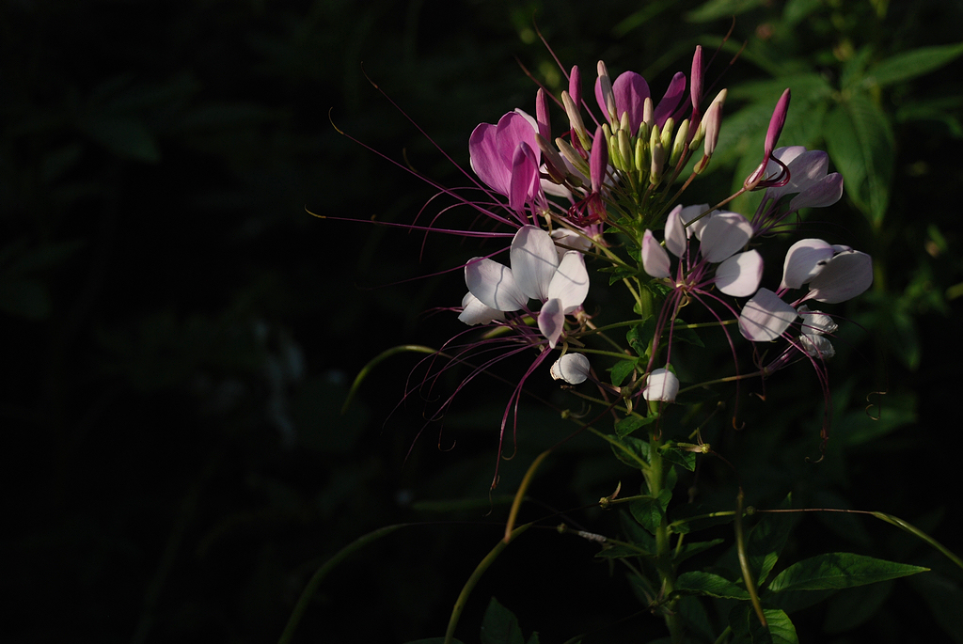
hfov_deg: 28.0
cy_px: 322
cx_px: 482
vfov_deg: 19.0
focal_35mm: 72
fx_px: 1928
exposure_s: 1/1250
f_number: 4.8
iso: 200
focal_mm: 48
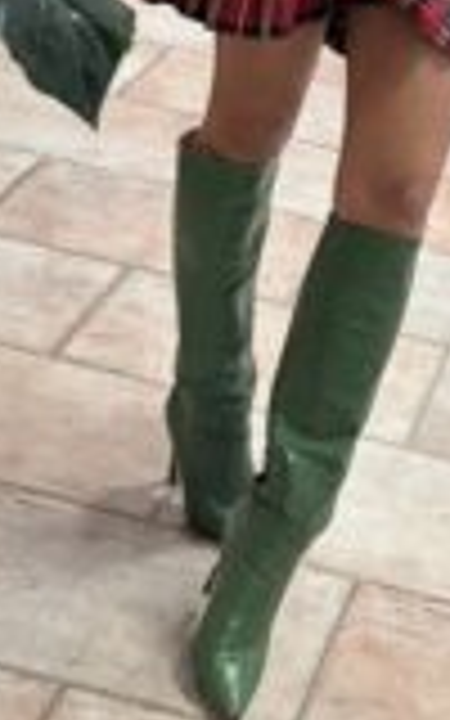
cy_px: -171
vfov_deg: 26.1
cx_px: 495
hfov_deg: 18.2
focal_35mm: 69
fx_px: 1354
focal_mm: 5.96
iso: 100
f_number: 1.6
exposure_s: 1/50
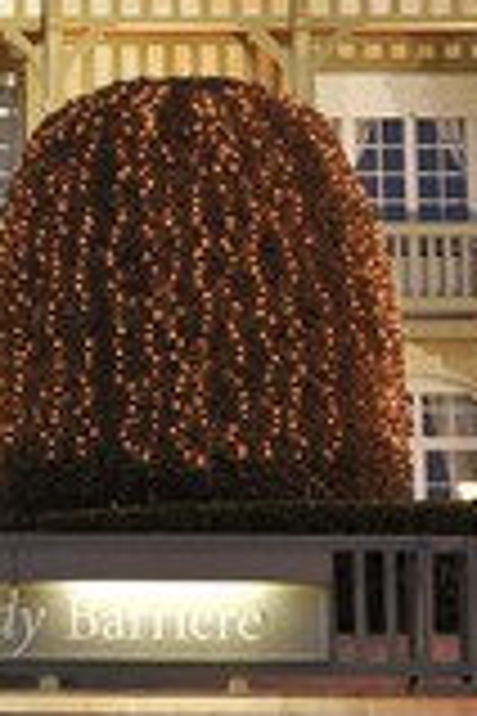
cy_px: 108
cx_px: -277
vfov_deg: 11.1
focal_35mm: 185
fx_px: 3677
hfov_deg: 7.3
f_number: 6.3
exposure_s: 1/1.67
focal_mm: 70
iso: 200
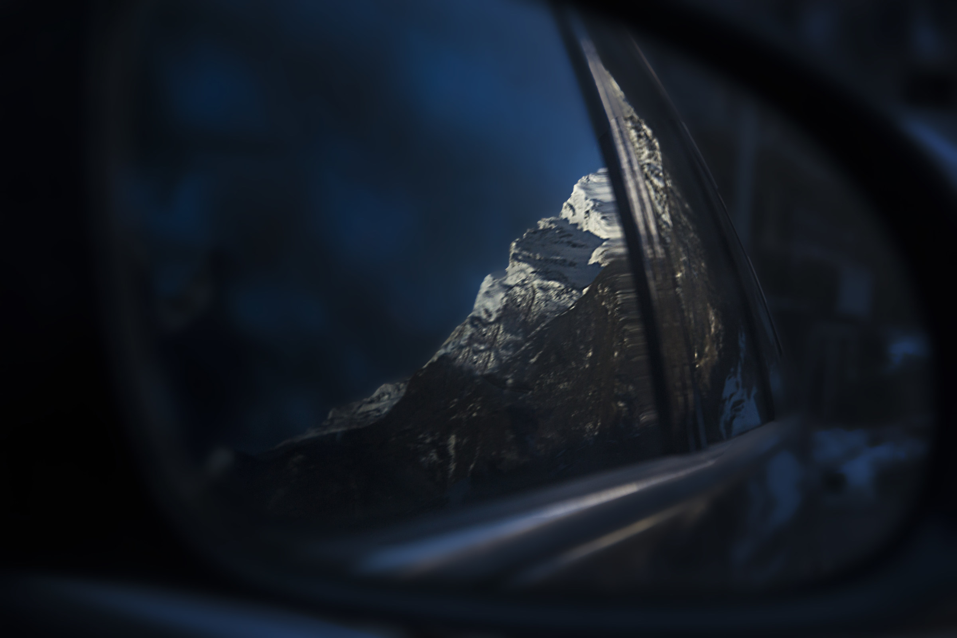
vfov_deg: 12.2
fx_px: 2990
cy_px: 319
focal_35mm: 112
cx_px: 478
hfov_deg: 18.2
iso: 100
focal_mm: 75
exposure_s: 1/60
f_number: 5.3
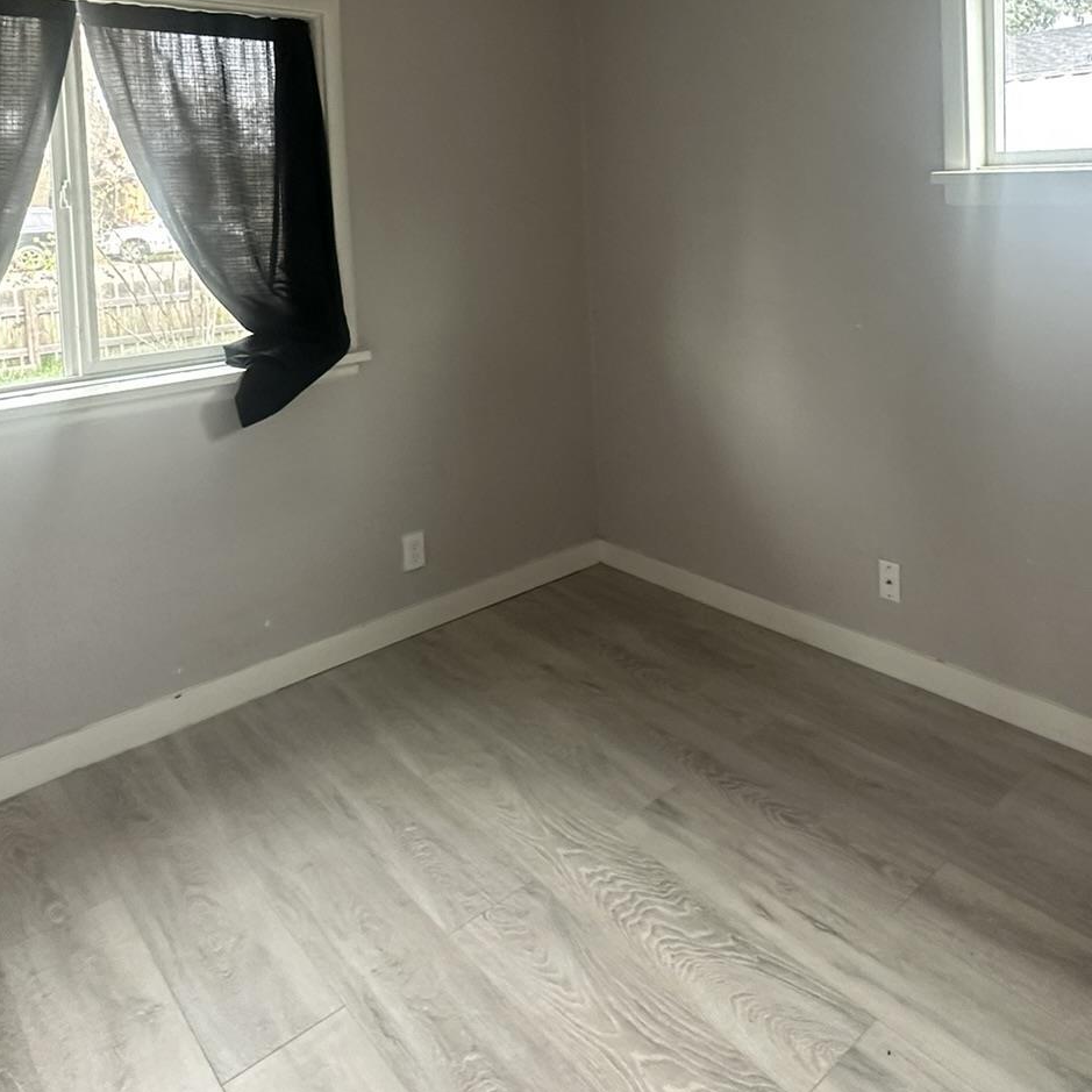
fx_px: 964
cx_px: 720
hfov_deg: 57.9
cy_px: 222
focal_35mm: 27
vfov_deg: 55.1
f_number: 2.2
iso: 320
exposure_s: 1/62
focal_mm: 2.22
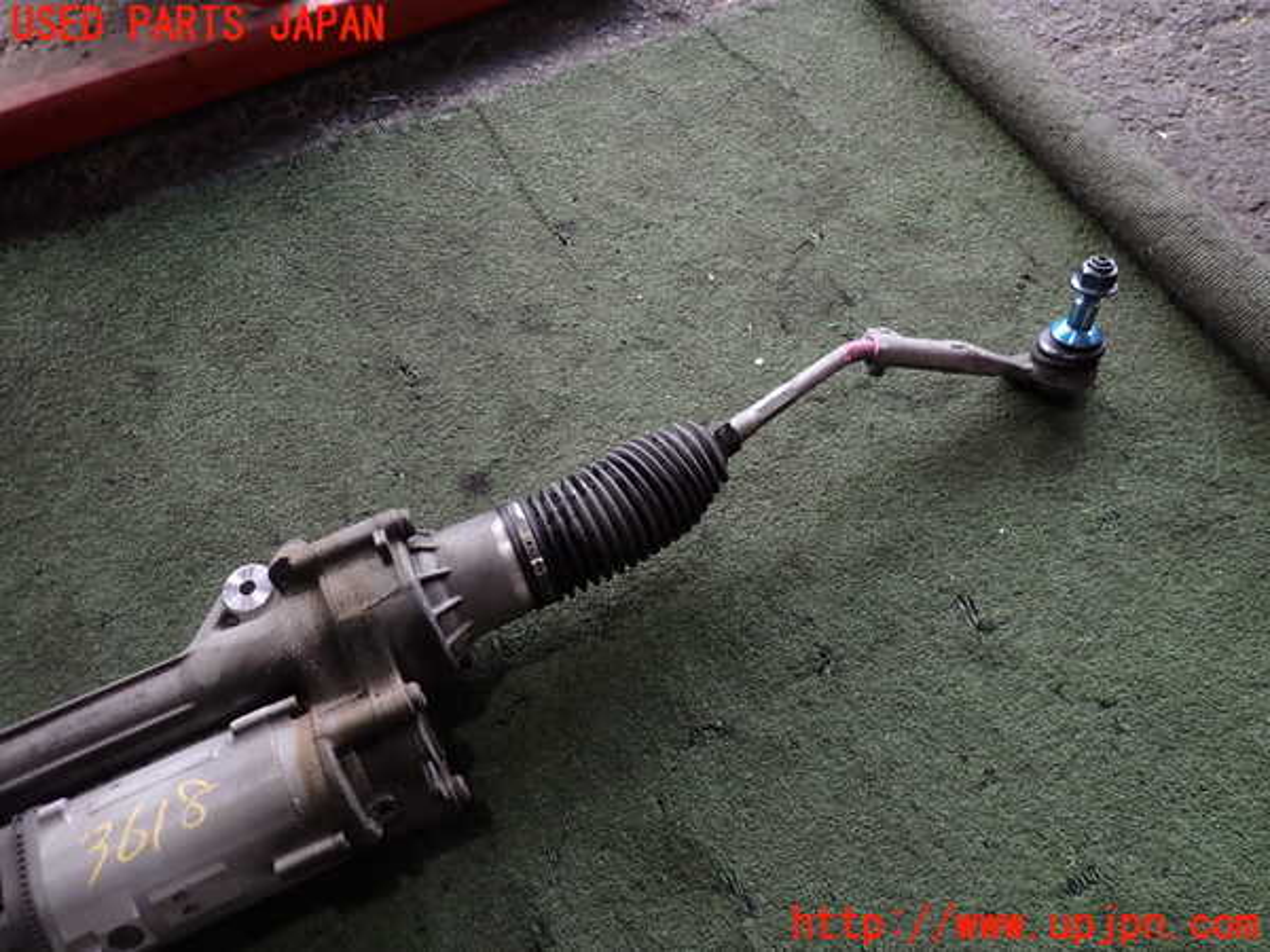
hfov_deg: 69.4
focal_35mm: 25
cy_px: 476
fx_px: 917
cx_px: 635
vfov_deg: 54.9
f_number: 2
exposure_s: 1/60
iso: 160
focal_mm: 4.5
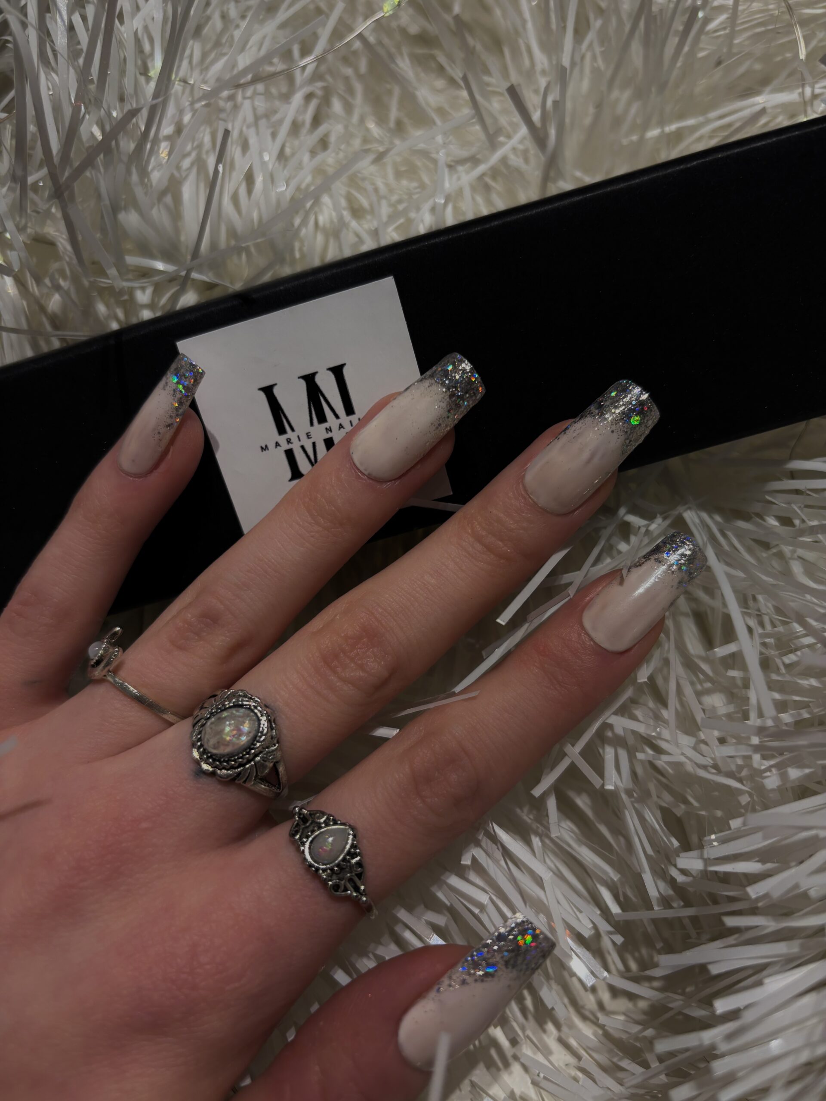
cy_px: 550
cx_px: 413
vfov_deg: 67.3
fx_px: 827
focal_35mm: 26
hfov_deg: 53.1
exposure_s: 1/100
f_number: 1.6
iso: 80
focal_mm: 5.96
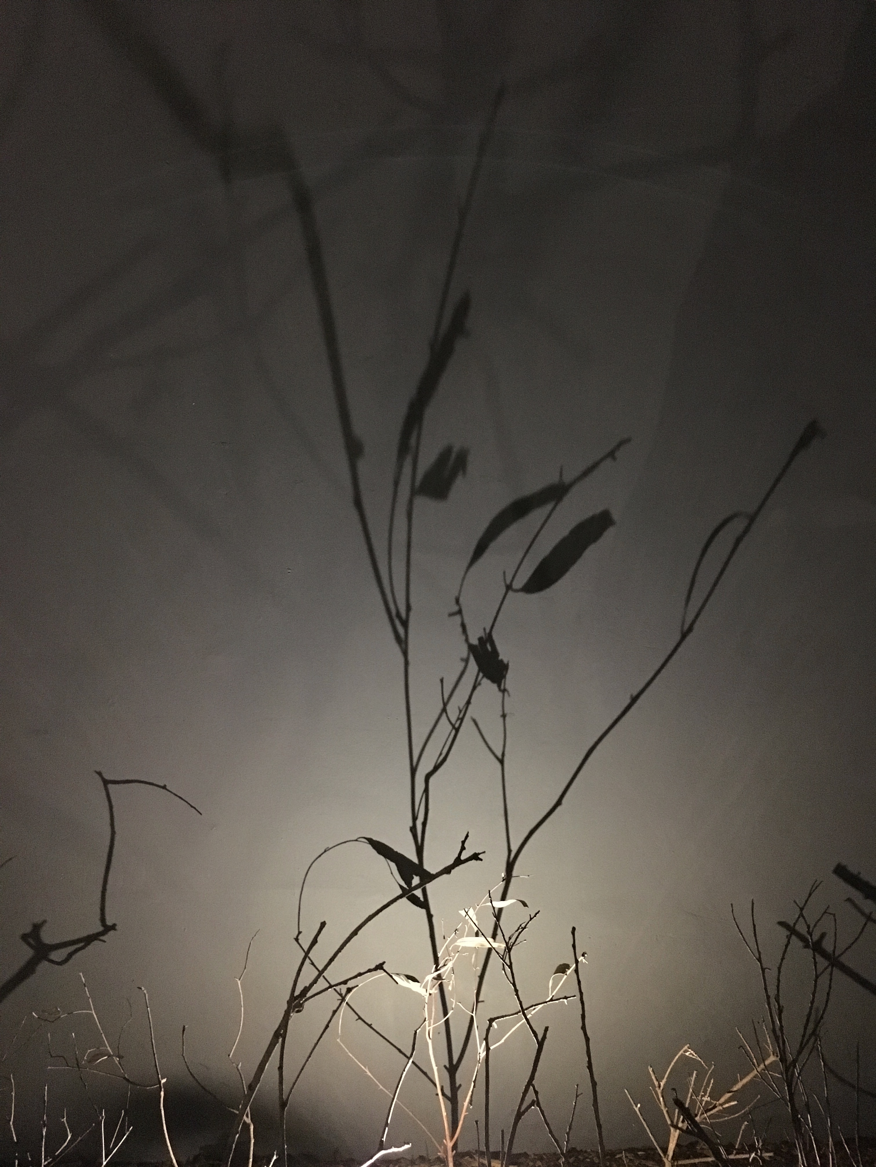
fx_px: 979
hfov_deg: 48.2
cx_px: 438
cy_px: 584
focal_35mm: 29
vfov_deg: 61.7
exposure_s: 1/15
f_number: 2.2
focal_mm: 4.15
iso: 800
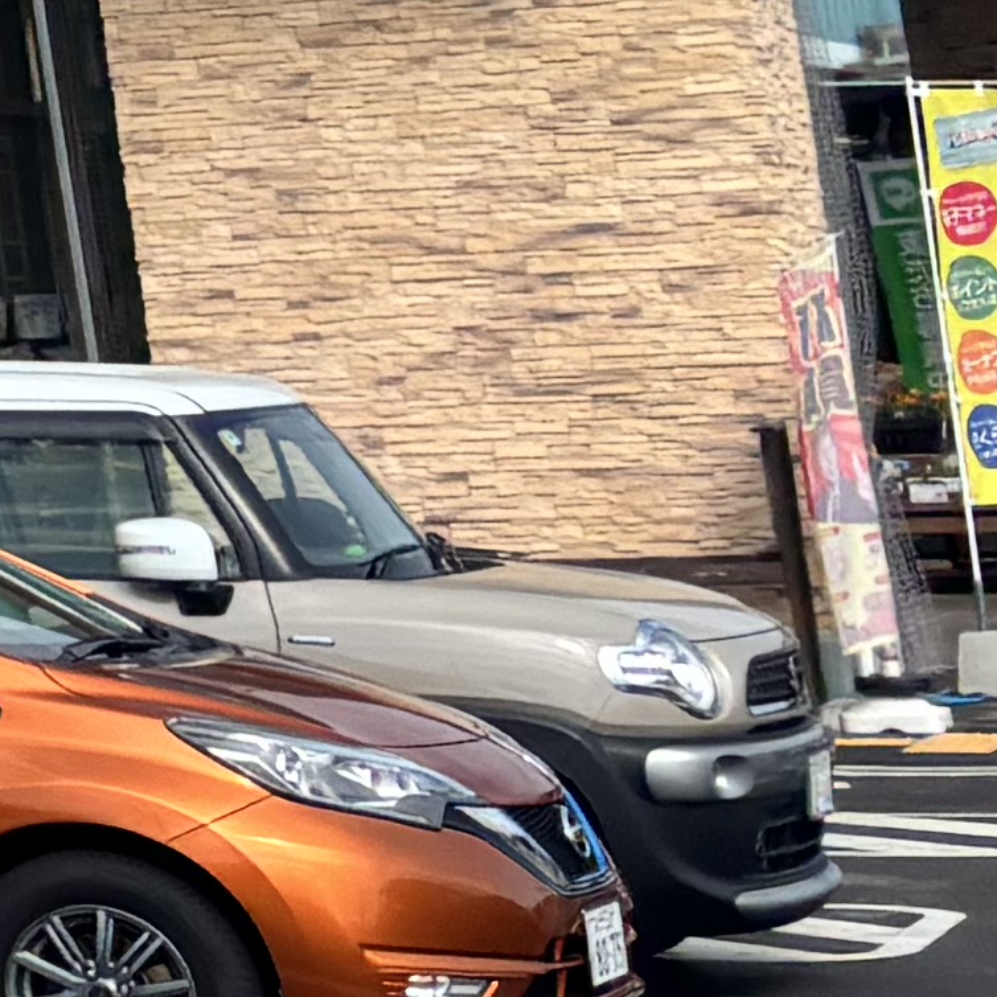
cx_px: -2613
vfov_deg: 9.7
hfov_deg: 7.7
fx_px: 5670
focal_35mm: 174
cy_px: -618
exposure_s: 1/3311
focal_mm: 5.96
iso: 50
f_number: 1.6
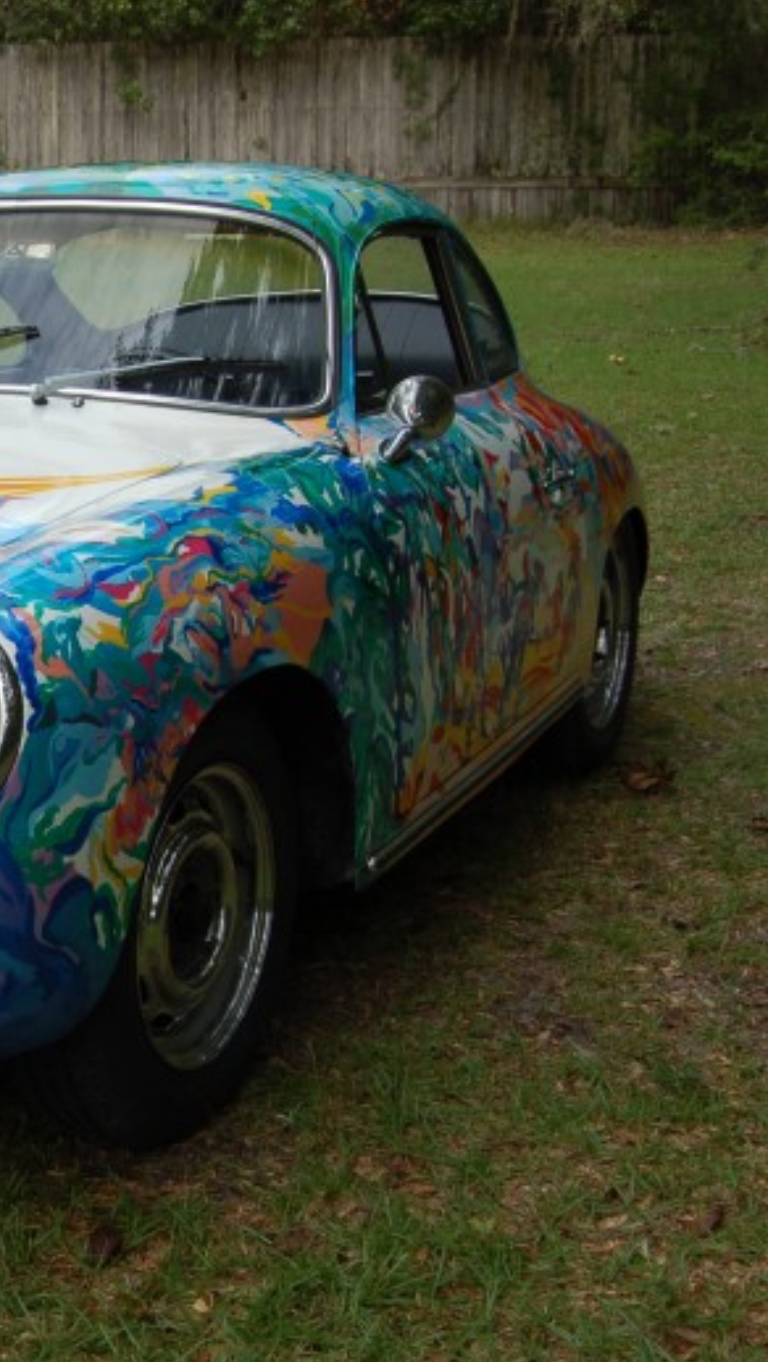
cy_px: 686
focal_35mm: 63
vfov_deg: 33.3
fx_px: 2277
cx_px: -155
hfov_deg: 18.2
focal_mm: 26
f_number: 9
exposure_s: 1/160
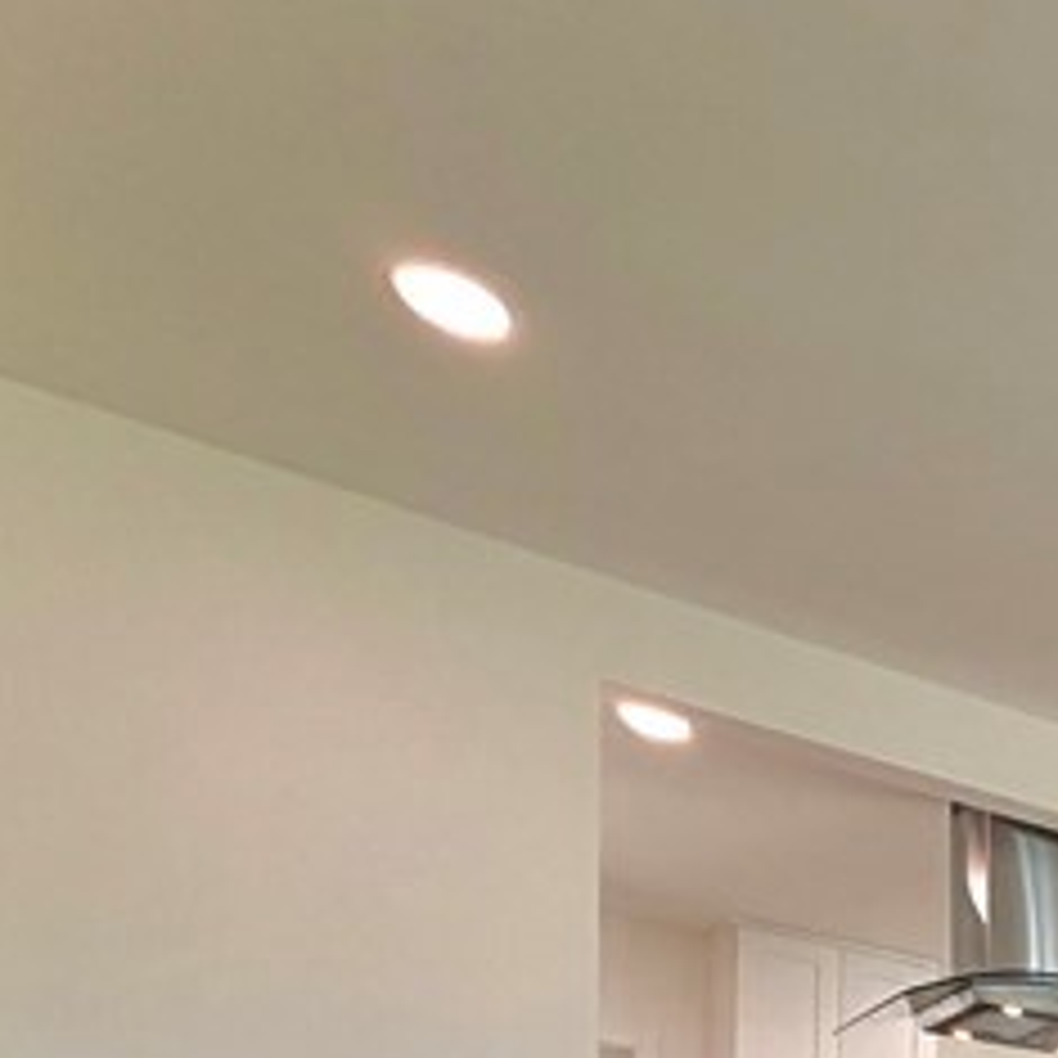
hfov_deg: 22.5
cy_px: 1571
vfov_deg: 24.7
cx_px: 1783
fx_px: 1867
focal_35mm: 54
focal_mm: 2.22
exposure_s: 1/186
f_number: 2.2
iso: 64
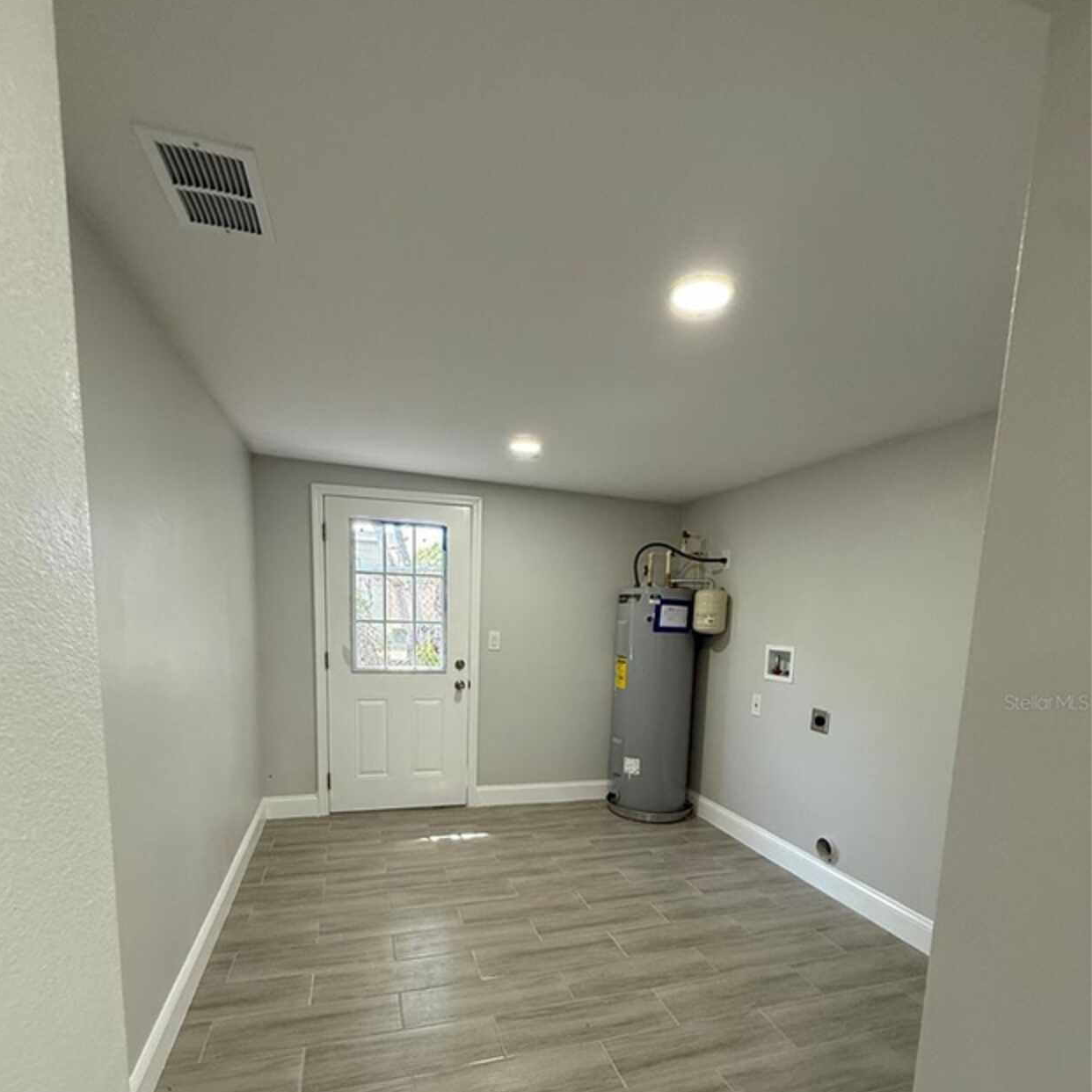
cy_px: 702
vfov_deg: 81.9
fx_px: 607
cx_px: 530
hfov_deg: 83.9
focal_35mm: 17
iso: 250
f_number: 2.2
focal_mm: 2.22
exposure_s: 1/120
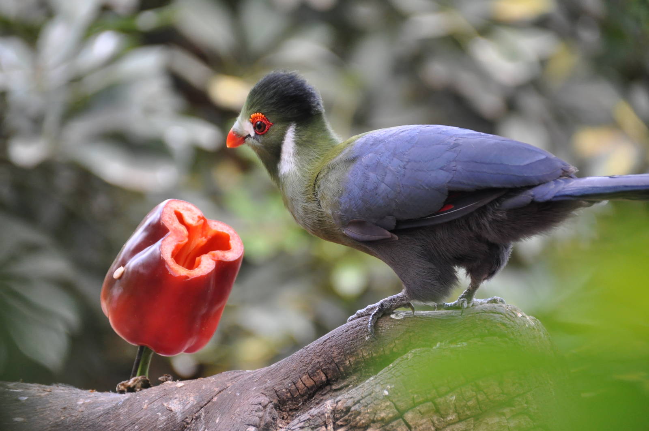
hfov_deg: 4.6
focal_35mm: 450
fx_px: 8103
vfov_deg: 3.0
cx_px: 324
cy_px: 216
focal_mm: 300
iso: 1000
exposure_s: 1/80
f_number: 5.6
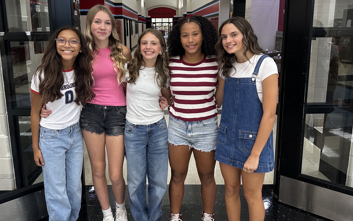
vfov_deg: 40.4
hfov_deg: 61.1
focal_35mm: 31
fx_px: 298
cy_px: 87
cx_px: 156
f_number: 1.78
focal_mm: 6.86
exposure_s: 1/60
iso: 200
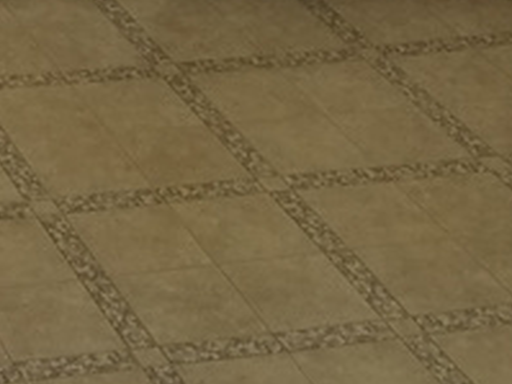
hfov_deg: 13.3
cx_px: -396
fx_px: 1981
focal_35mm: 134
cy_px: -595
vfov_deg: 9.6
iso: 80
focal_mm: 4.2
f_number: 1.7
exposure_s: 1/60
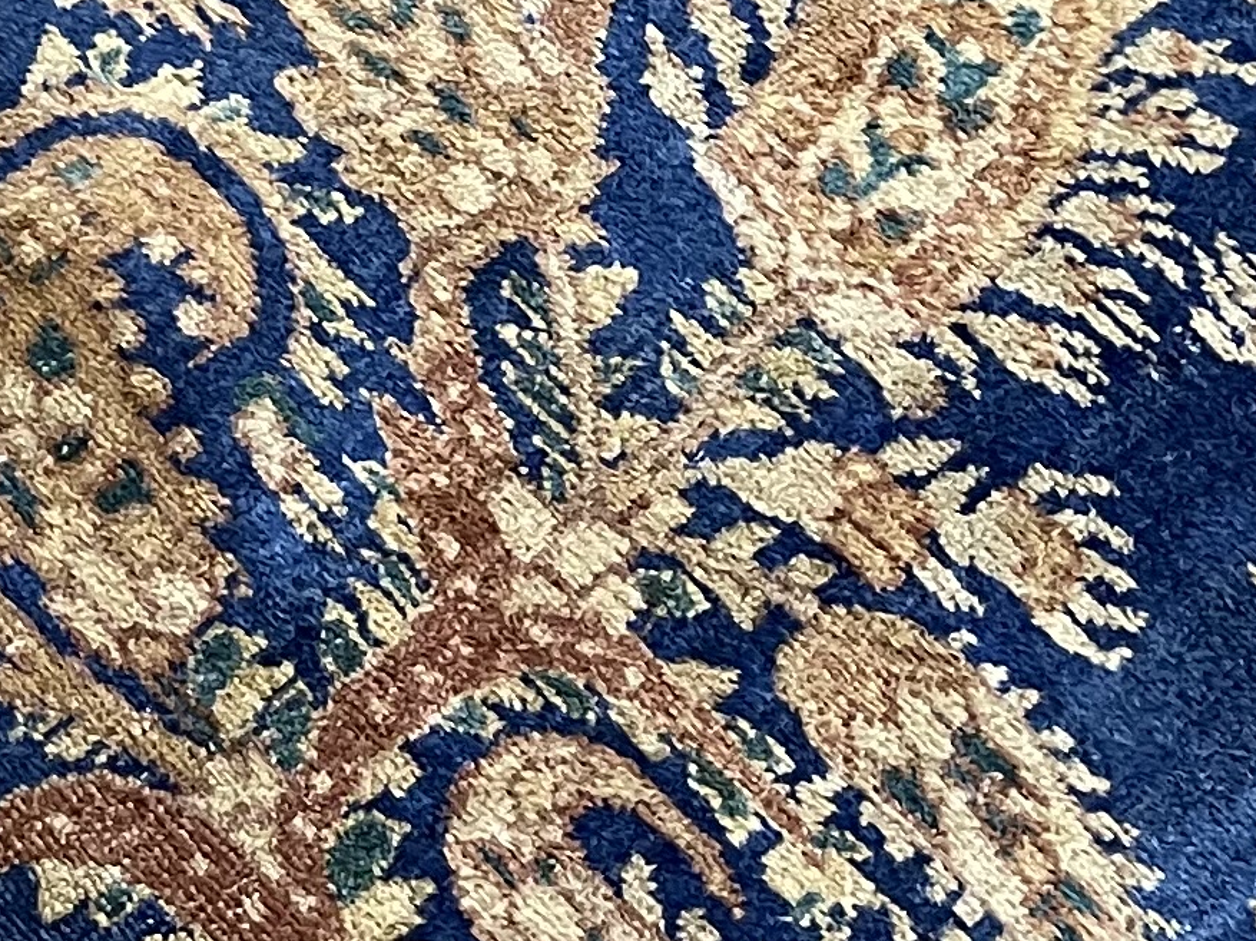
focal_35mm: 115
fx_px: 4171
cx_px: -911
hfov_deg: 15.1
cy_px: -447
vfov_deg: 12.3
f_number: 1.6
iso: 250
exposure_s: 1/60
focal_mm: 5.1
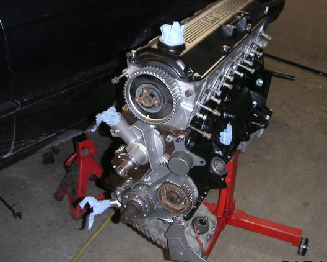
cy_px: 122
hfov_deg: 41.1
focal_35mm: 45
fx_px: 435
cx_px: 186
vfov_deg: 33.4
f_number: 2.8
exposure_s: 1/45
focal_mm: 6
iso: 160
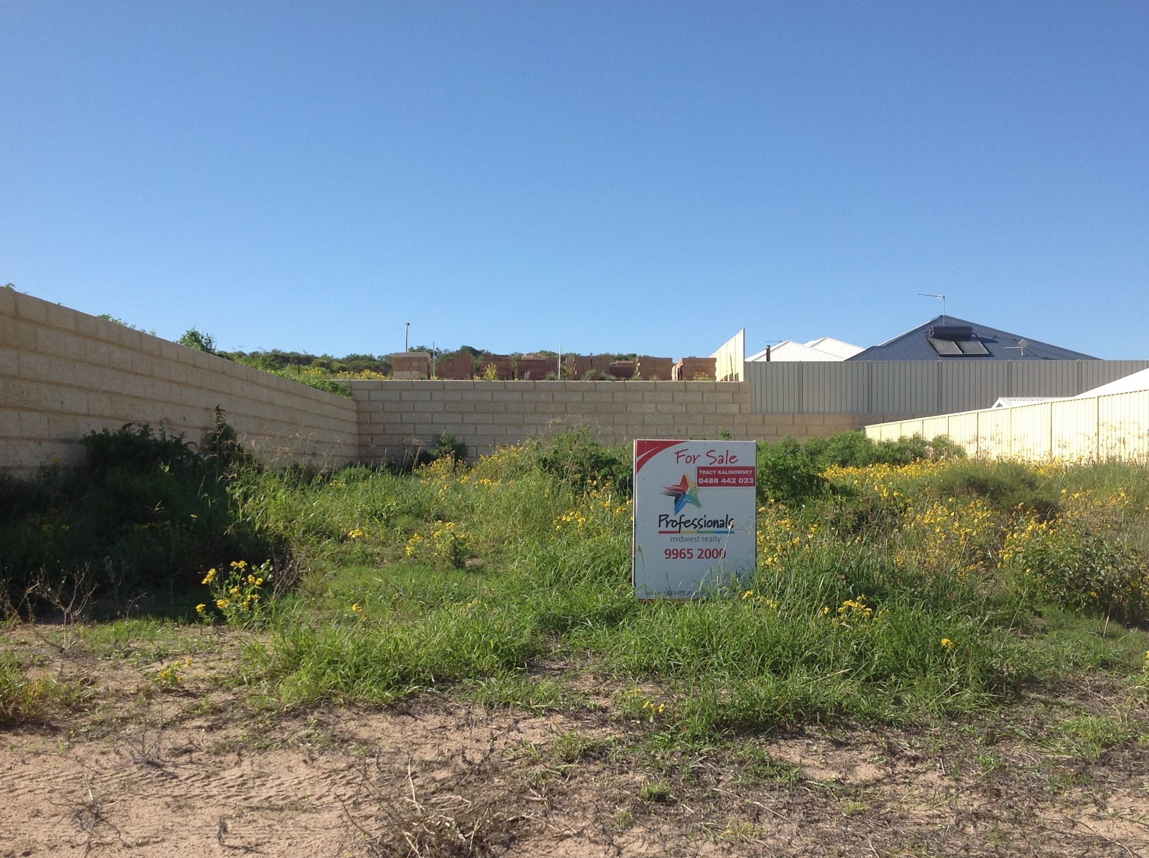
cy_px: 500
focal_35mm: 42
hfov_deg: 44.8
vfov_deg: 34.2
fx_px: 1392
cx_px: 635
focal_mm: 4.28
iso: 50
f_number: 2.4
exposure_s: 1/1513
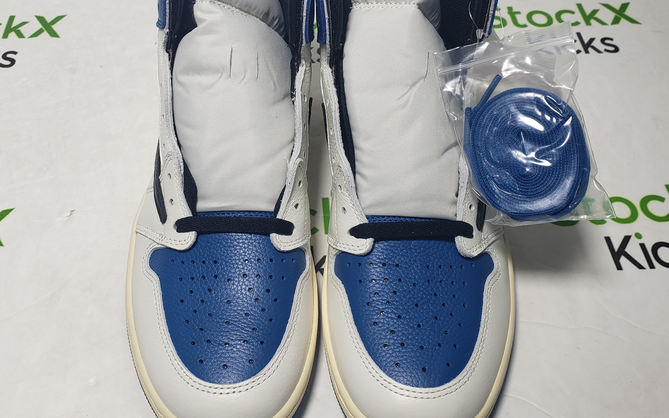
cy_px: 177
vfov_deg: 35.3
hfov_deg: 54.0
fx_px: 656
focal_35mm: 36
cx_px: 325
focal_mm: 4.3
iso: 50
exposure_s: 1/242
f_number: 2.4
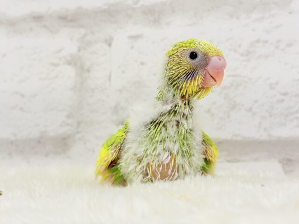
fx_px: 449
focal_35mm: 52
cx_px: 150
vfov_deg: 28.0
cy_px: 112
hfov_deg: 36.8
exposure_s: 1/50
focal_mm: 5.96
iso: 40
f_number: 1.6
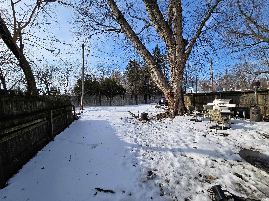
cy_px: 100
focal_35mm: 13
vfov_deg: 89.9
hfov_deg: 106.2
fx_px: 101
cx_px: 134
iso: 50
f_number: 2.2
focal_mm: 2.2
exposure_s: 1/2812
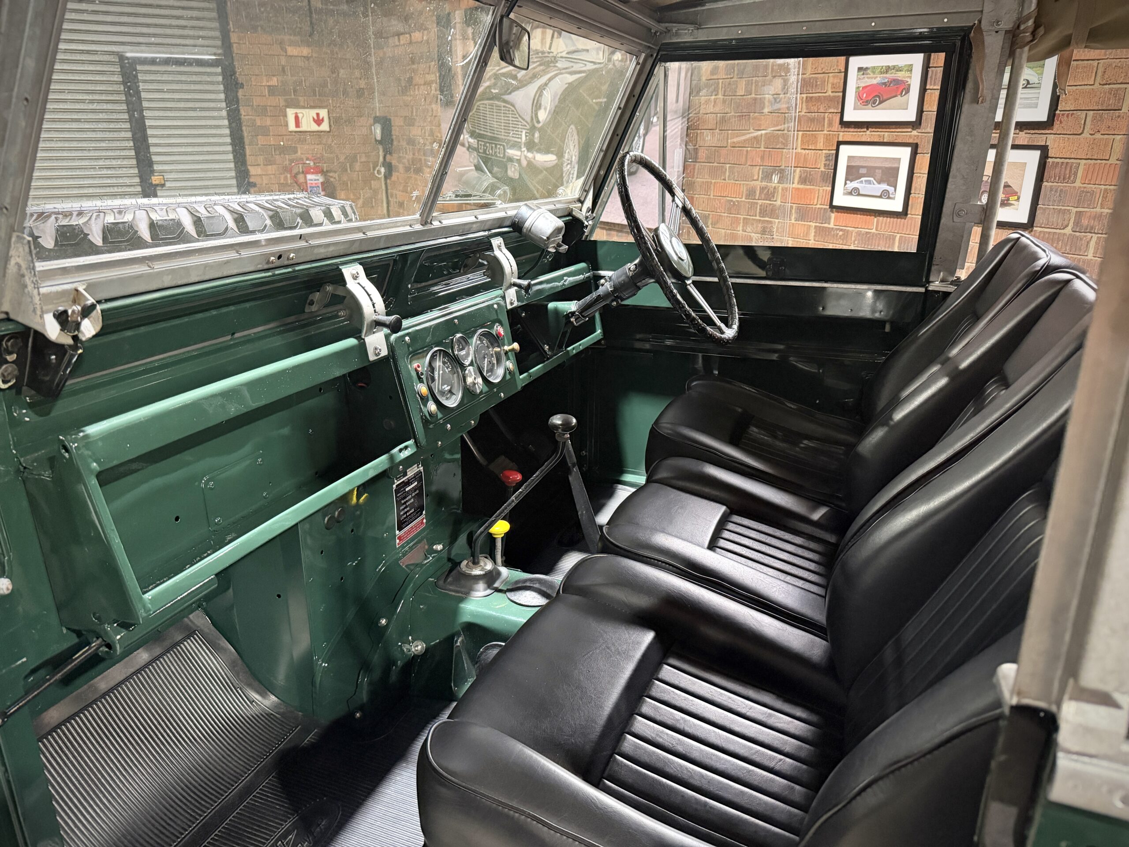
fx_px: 783
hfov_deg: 71.6
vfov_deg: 56.8
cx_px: 564
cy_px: 424
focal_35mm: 24
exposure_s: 1/33
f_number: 1.78
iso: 800
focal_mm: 6.76
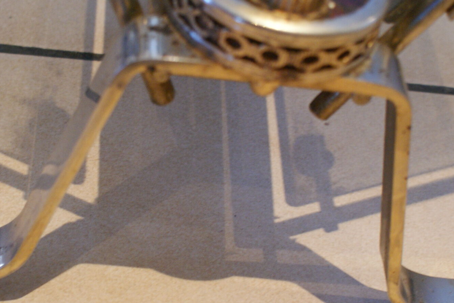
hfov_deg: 23.9
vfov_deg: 16.1
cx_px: 185
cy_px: 206
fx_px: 1073
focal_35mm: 85
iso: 400
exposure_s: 1/13
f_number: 4.5
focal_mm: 26
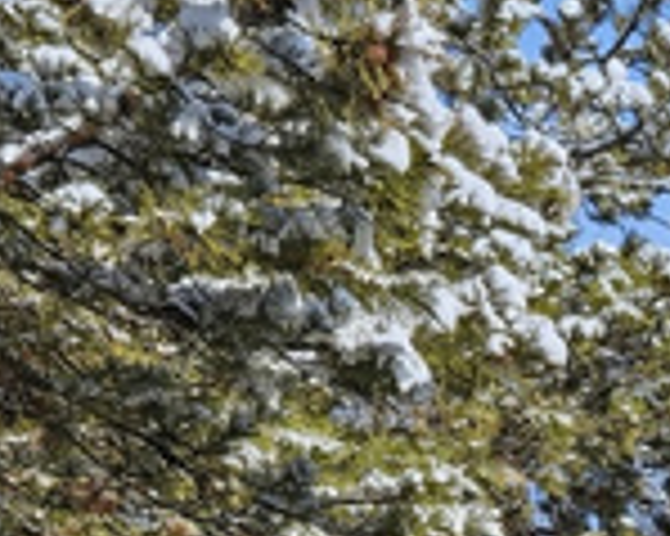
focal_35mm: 148
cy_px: 1410
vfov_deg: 9.1
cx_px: 1929
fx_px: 2933
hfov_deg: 10.1
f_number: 10
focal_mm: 23
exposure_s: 1/8000
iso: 250
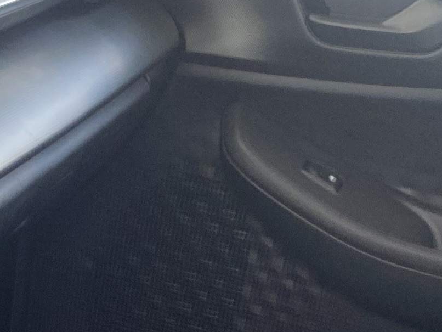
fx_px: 1660
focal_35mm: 130
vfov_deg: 10.5
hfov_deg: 15.1
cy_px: 667
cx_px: 122
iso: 125
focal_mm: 4.25
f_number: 1.8
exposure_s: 1/114
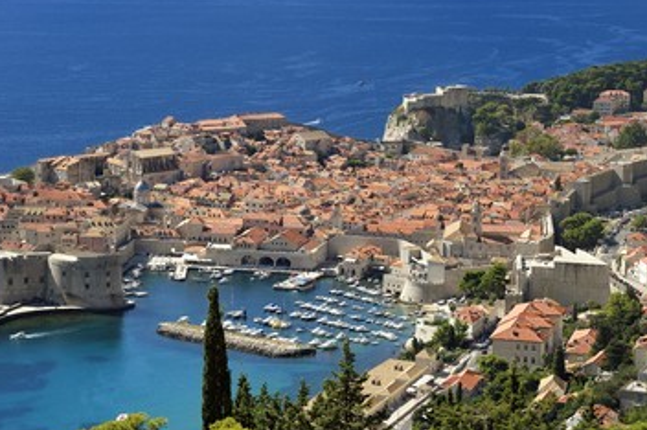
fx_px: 1760
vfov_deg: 13.9
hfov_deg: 20.8
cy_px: 204
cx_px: 277
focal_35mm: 98
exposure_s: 1/400
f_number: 9
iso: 200
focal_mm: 82
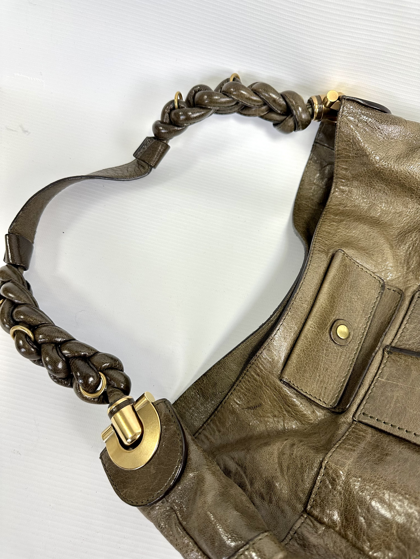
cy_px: 280
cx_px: 210
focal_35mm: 24
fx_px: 388
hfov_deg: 56.8
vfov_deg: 71.6
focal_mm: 6.86
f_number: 1.78
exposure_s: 1/100
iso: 160
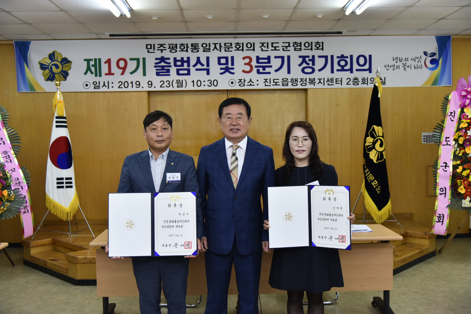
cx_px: 236
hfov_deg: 50.7
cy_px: 157
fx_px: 497
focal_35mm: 38
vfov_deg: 35.1
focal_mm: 38
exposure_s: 1/125
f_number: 4
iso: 800
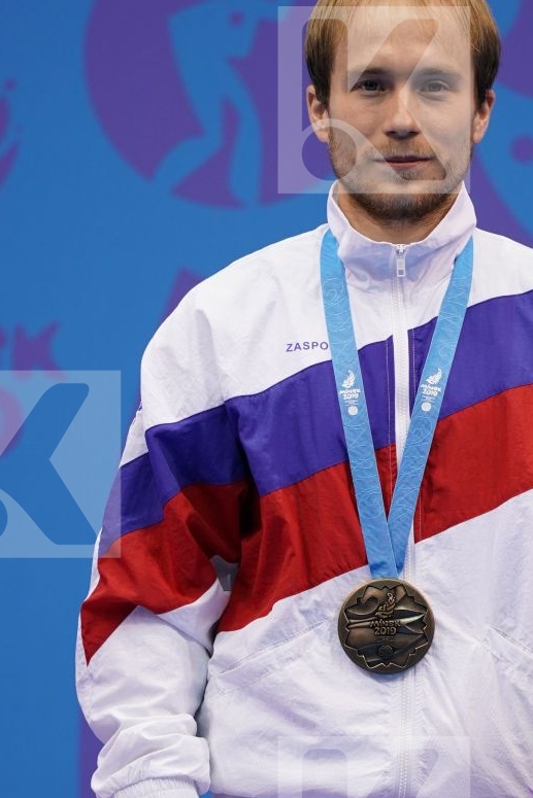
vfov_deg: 2.2
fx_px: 20621
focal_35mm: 929
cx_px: 374
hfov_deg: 1.5
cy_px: 464
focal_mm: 400
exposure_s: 1/500
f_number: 2.8
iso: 500
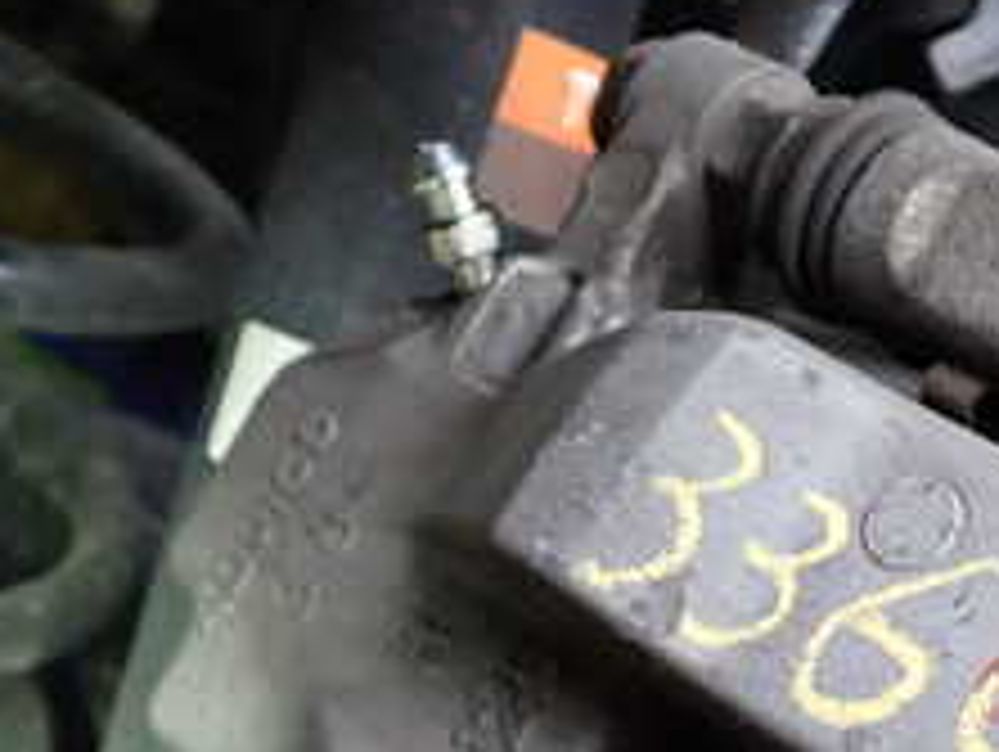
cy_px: 842
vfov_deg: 17.6
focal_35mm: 81
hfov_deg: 24.0
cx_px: 648
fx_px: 2340
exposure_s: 1/30
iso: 320
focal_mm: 5.4
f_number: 2.3
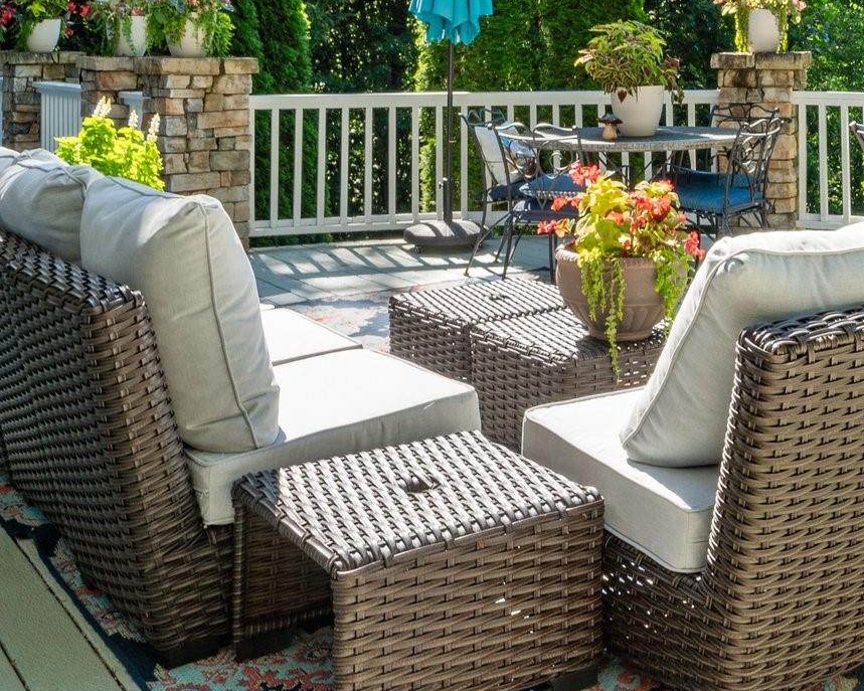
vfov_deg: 30.5
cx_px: 740
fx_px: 1202
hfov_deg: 37.5
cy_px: 49
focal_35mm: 47
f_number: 10
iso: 100
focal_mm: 14
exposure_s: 1/50
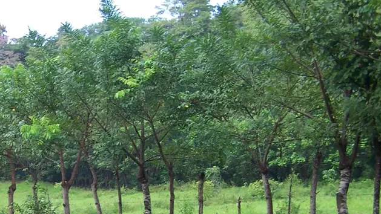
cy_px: 204
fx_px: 798
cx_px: 24
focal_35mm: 79
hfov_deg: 25.8
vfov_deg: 15.1
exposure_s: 1/90
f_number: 2.8
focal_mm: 6.3
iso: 80
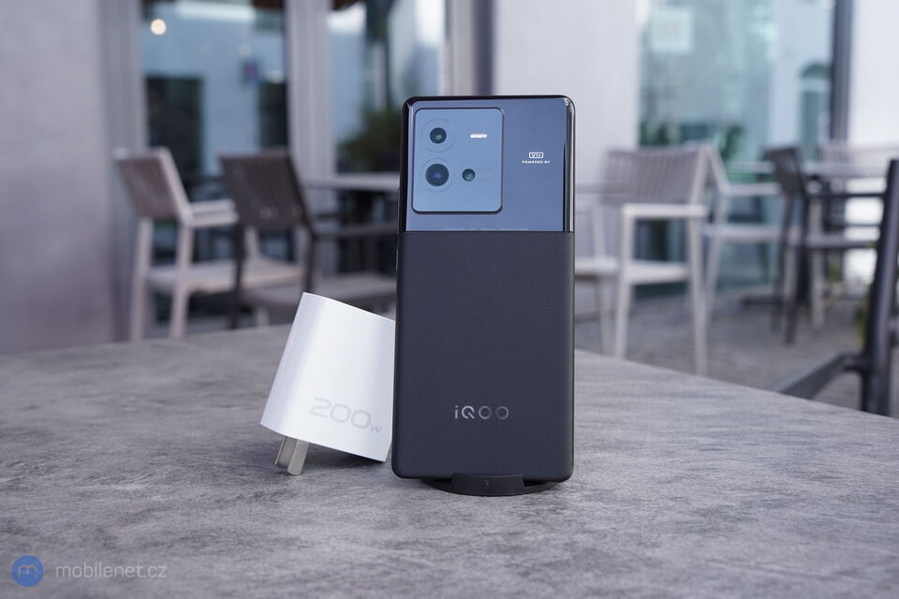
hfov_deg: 45.4
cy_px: 300
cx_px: 450
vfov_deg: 31.2
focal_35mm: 43
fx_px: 1074
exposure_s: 1/160
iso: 640
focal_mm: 43
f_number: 7.1
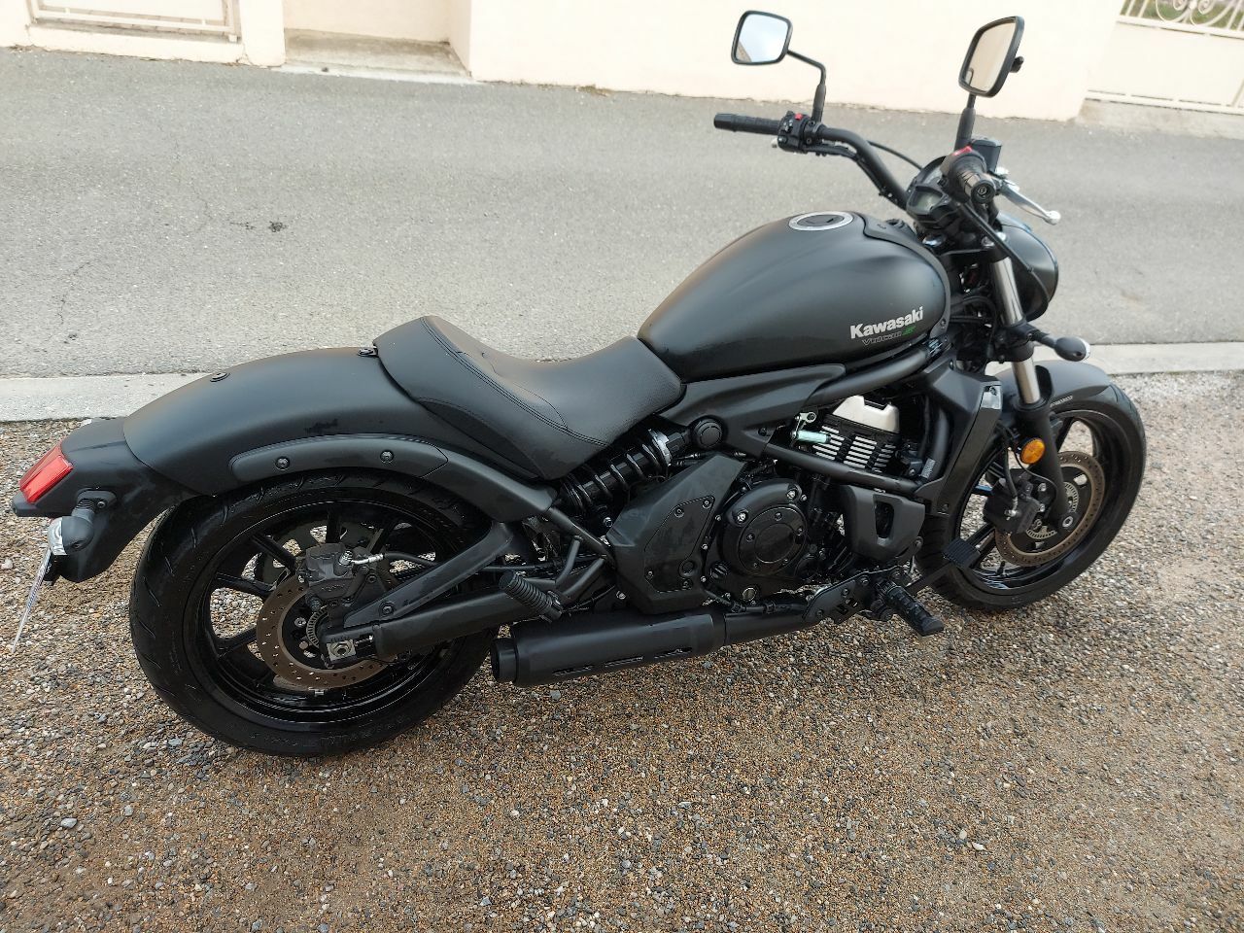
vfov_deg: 56.8
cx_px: 622
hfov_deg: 71.6
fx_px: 862
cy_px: 466
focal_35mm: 24
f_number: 1.8
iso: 32
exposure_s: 1/164
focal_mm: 5.23
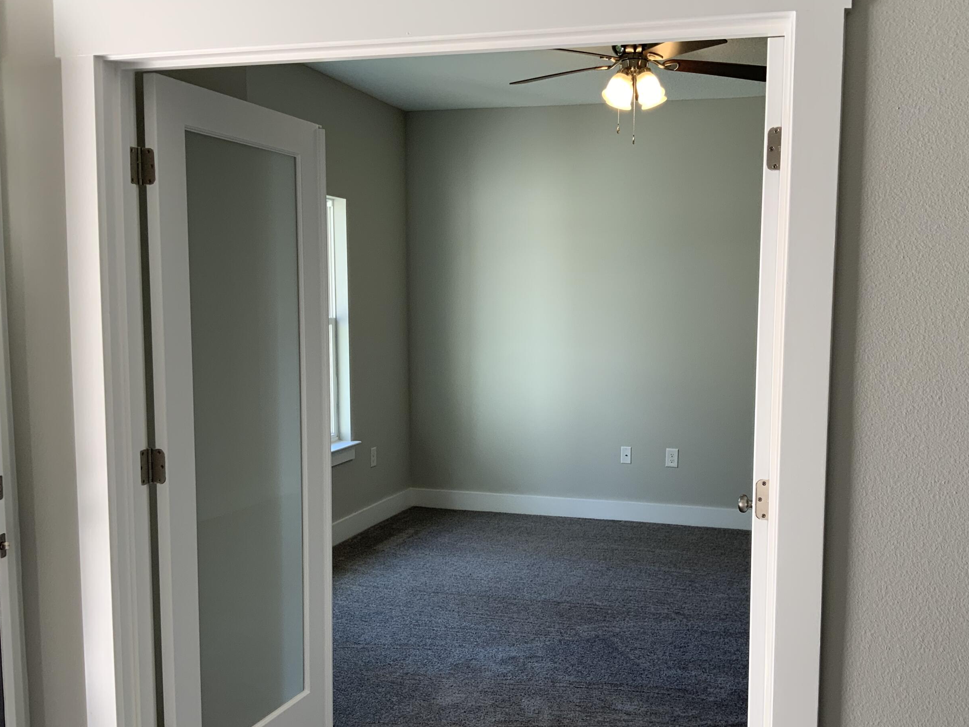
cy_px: 403
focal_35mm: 36
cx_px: 545
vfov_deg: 39.6
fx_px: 1008
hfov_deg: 51.2
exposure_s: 1/120
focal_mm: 3
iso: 40
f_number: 1.8
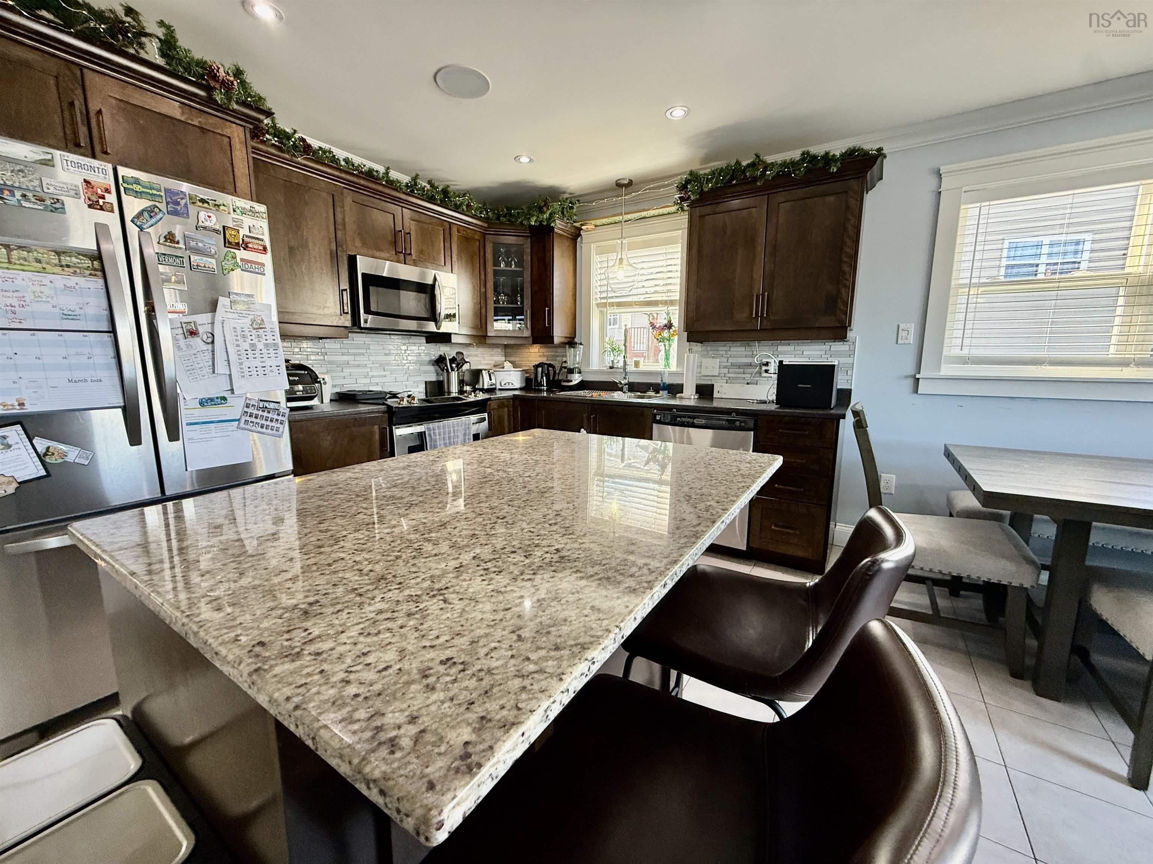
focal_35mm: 14
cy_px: 432
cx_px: 576
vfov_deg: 85.7
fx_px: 466
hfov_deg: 102.1
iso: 250
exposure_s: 1/99
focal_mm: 2.22
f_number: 2.2
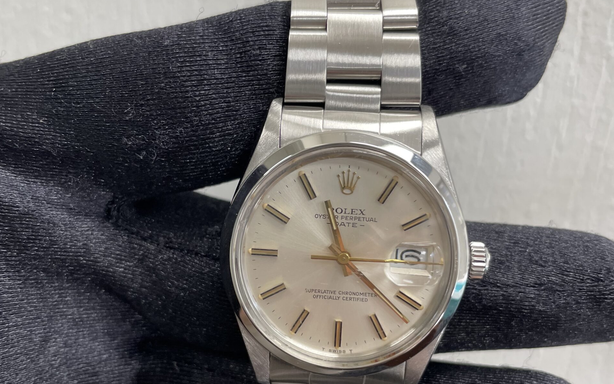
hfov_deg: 52.7
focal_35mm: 37
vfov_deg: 34.3
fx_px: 619
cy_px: 238
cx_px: 307
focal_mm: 4.2
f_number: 1.6
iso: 100
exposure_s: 1/120
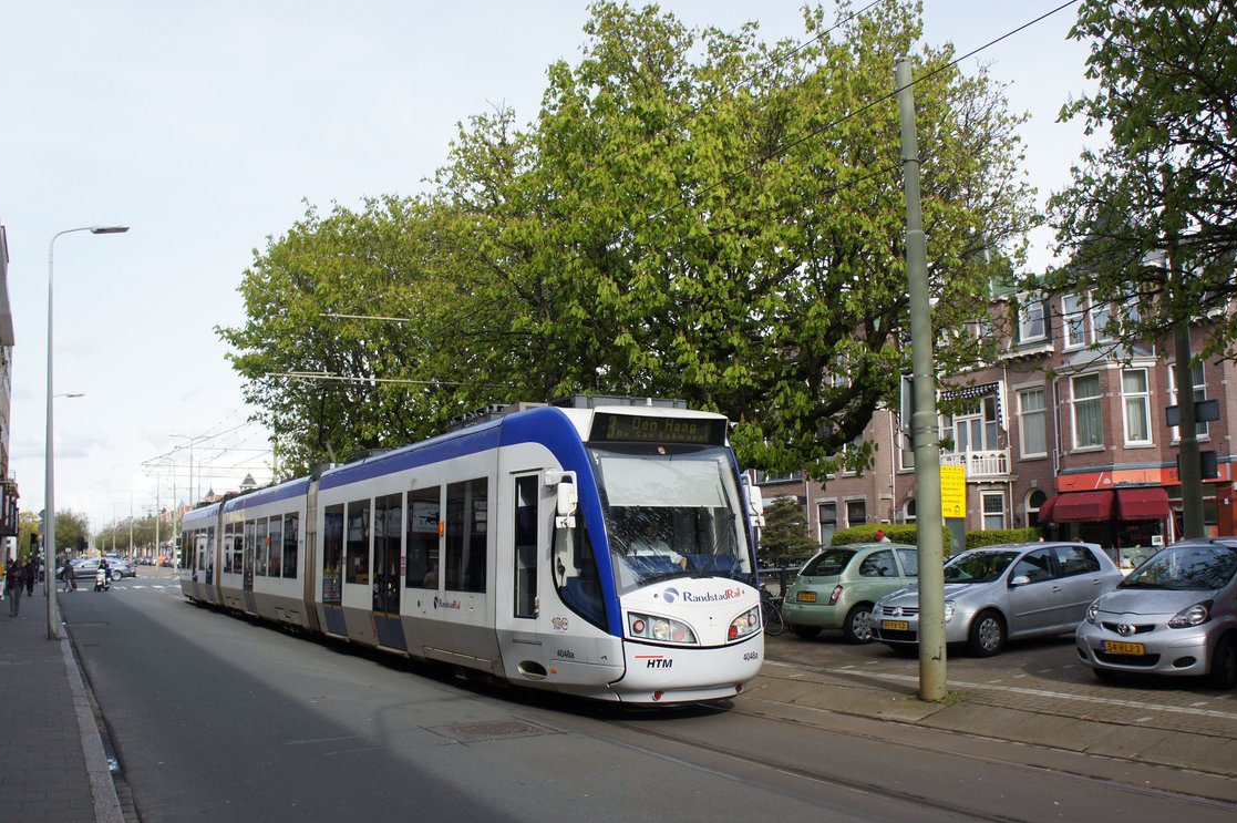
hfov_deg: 63.7
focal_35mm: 29
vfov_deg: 44.9
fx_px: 996
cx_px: 611
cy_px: 424
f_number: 5
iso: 400
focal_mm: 18
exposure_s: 1/1000
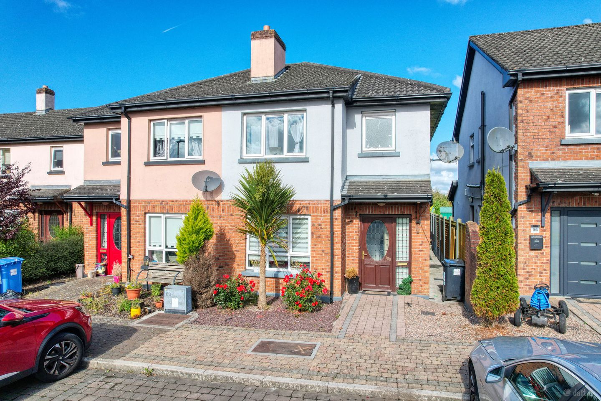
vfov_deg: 57.2
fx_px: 367
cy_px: 200
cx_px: 300
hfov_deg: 78.6
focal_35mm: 22
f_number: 2.8
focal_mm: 8.4
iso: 150
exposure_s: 1/2000
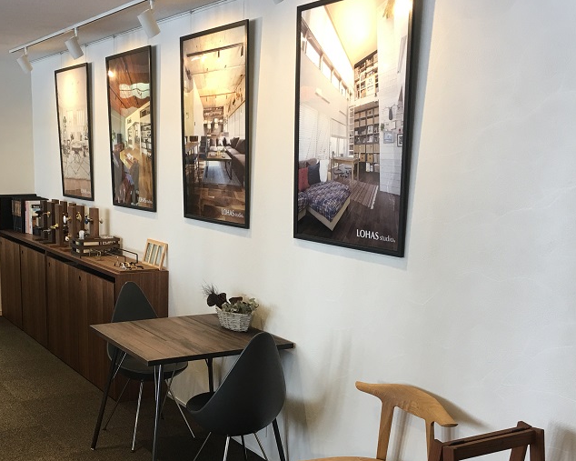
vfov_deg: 33.0
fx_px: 767
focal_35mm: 45
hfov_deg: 40.7
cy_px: 320
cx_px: 202
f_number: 2.2
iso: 25
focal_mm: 4.15
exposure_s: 1/15
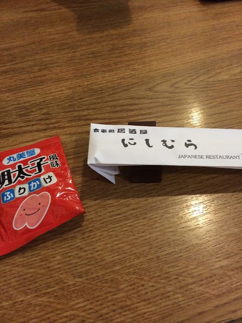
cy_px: 162
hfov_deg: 46.8
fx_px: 280
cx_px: 121
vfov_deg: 60.0
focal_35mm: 30
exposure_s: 1/20
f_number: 2.2
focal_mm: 4.12
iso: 320
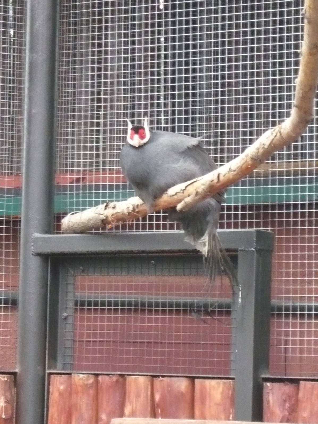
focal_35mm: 161
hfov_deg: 9.2
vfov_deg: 12.3
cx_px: 159
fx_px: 1972
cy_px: 212
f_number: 5.1
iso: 800
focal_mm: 16.5
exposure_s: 1/50
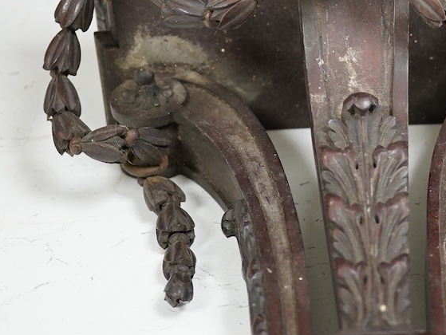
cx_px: 371
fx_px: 1122
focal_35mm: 87
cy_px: 43
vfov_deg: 16.8
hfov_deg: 22.1
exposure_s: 1/160
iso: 2500
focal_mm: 30
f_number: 4.5
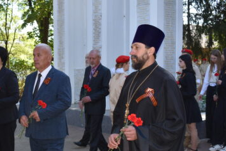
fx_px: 352
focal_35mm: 56
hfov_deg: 34.9
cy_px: 92
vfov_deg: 24.1
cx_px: 58
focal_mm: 22
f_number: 5
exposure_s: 1/200
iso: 280
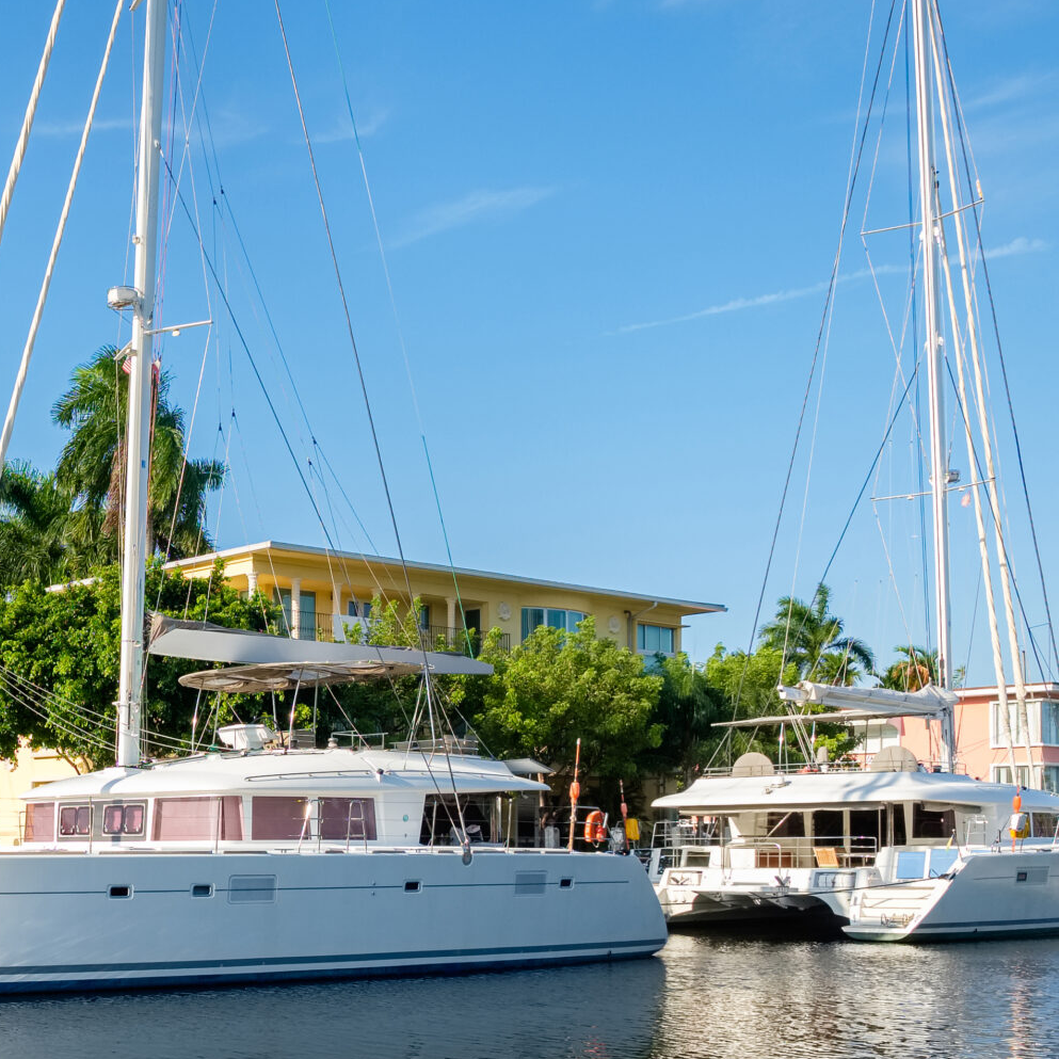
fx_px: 1592
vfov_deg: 35.7
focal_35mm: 46
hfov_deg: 33.5
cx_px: -16
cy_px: 829
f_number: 8
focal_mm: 14
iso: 200
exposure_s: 1/180
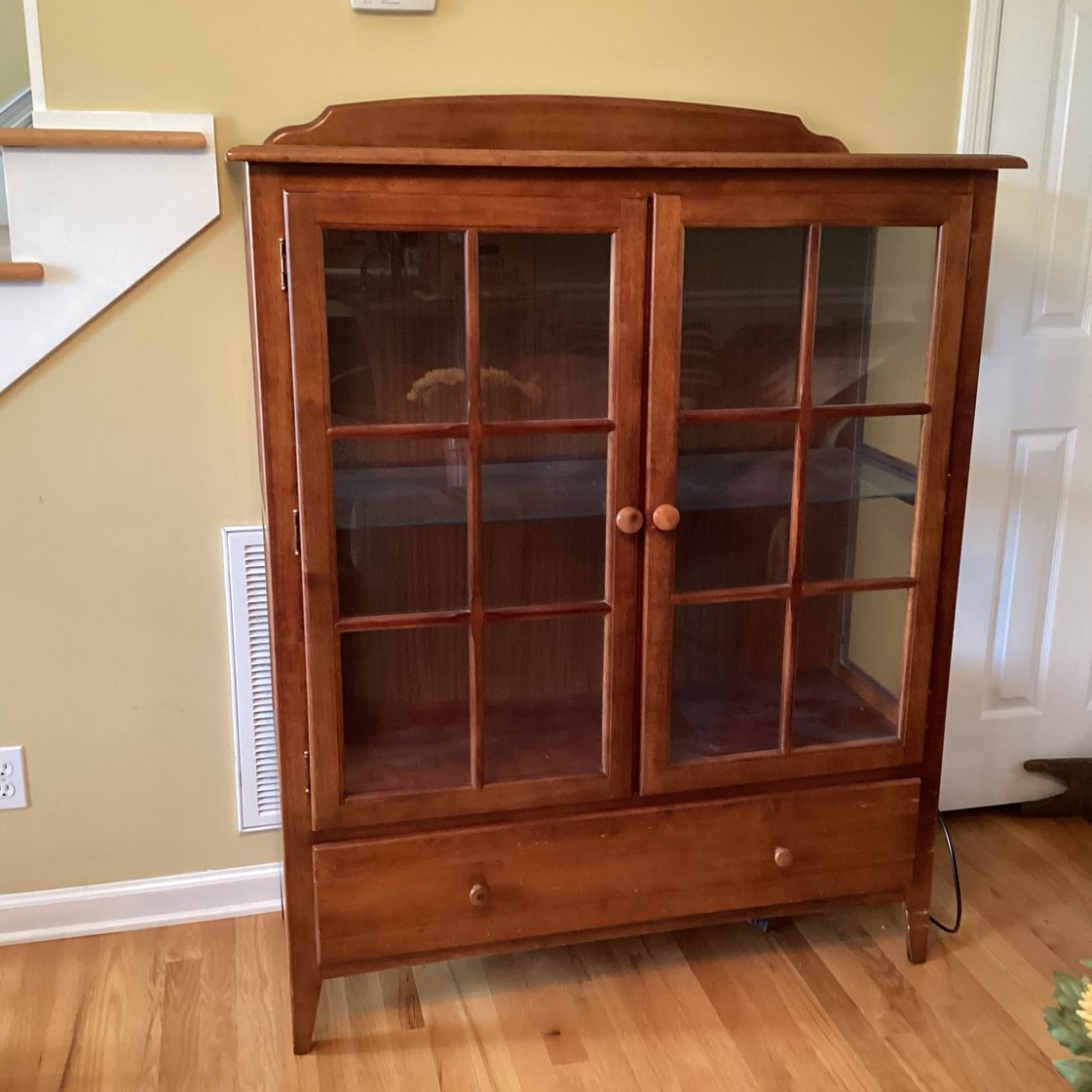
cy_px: 545
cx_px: 590
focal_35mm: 37
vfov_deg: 44.9
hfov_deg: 44.9
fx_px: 1321
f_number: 2.4
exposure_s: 1/33
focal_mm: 3.3
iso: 320
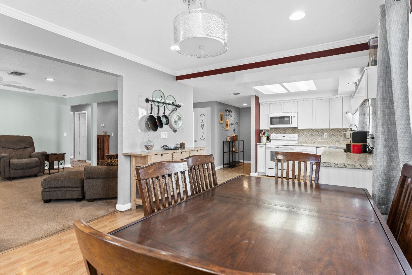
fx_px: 206
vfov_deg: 67.3
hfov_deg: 90.0
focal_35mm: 18
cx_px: 208
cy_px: 144
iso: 400
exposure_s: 1/3
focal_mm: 17
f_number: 9
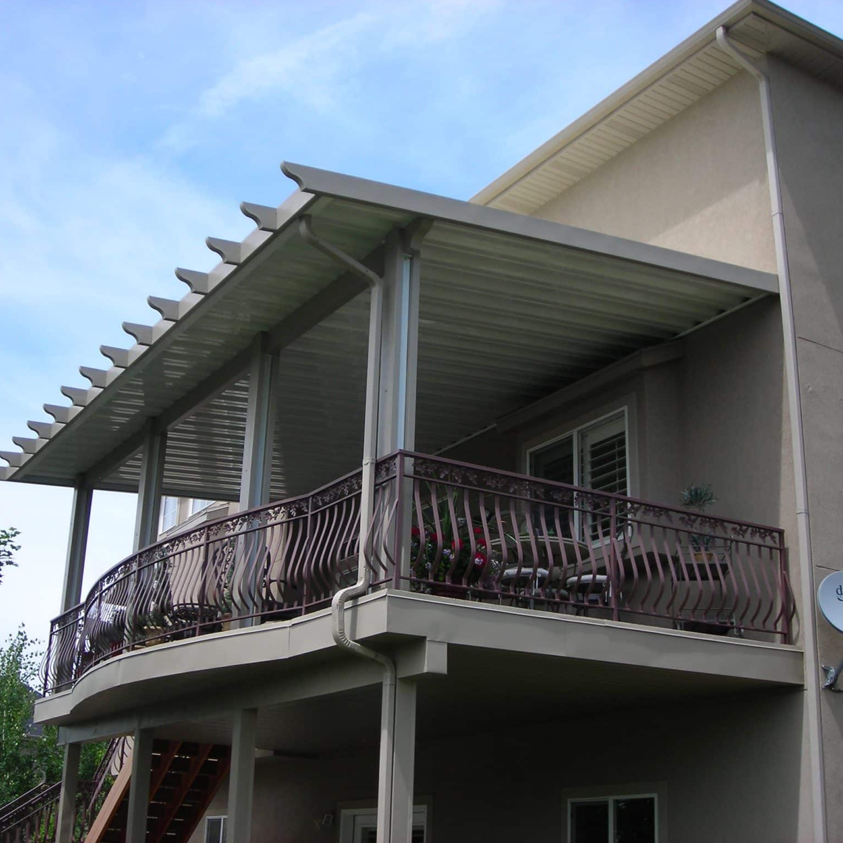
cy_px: 420
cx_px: 383
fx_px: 1240
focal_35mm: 45
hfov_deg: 37.5
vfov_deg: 37.6
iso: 50
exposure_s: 1/140
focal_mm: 6.3
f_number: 6.4
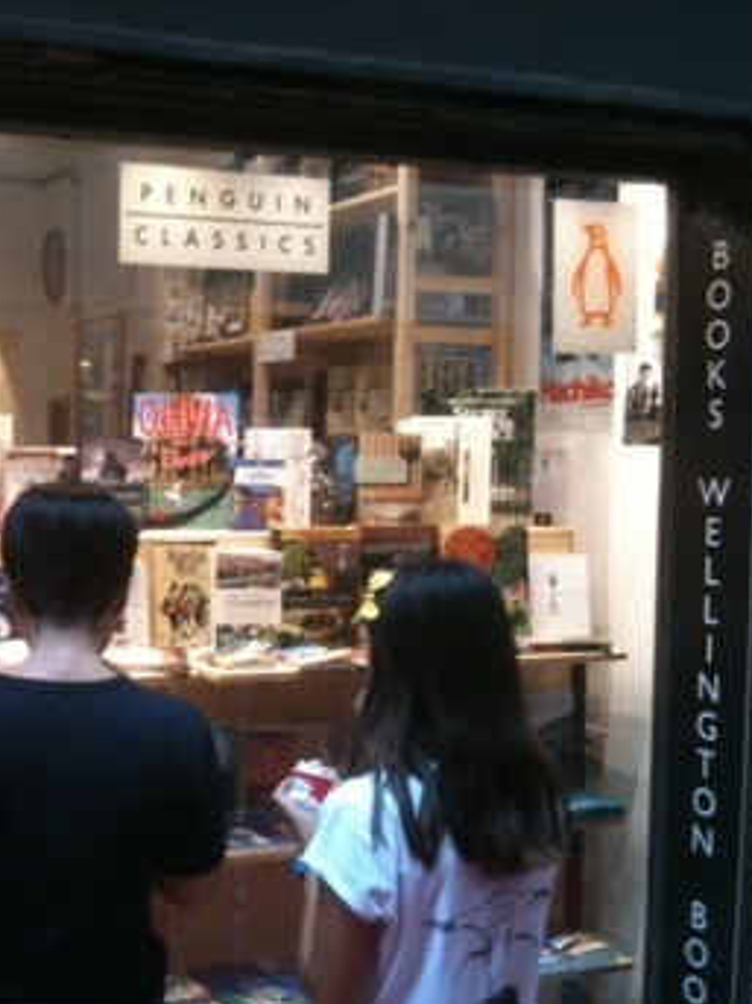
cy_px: 540
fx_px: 1478
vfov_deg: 37.5
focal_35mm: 51
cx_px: 76
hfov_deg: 27.5
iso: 80
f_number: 2.8
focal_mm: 3.85
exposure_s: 1/15
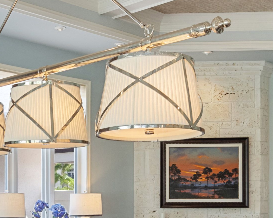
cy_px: 160
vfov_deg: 21.4
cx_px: 62
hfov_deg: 26.4
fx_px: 573
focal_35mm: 71
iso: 500
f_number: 8
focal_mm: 15
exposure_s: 1/13
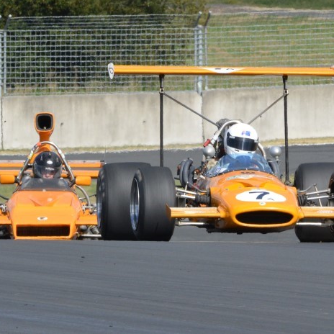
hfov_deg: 4.3
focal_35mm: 404
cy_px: 167
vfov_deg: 4.3
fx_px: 4410
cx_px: 230
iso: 640
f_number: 11
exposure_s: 1/1000
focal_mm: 210
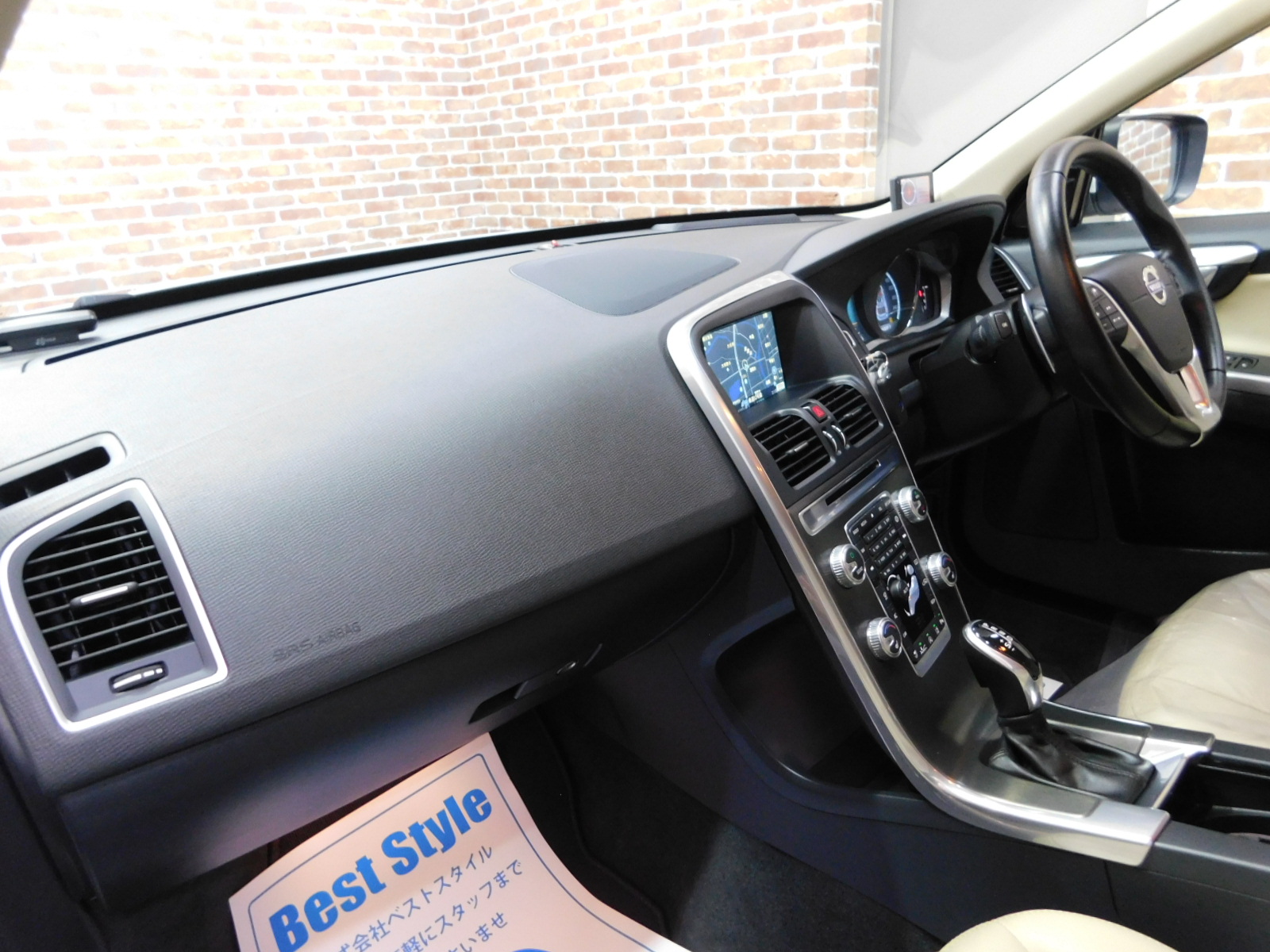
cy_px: 476
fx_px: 844
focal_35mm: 23
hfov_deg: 73.9
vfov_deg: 58.9
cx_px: 635
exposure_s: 1/10
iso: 400
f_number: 3
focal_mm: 4
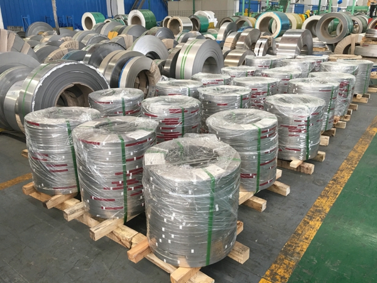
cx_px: 188
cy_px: 142
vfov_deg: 48.2
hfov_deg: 61.7
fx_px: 316
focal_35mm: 29
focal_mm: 4.15
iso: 64
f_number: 2.2
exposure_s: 1/33
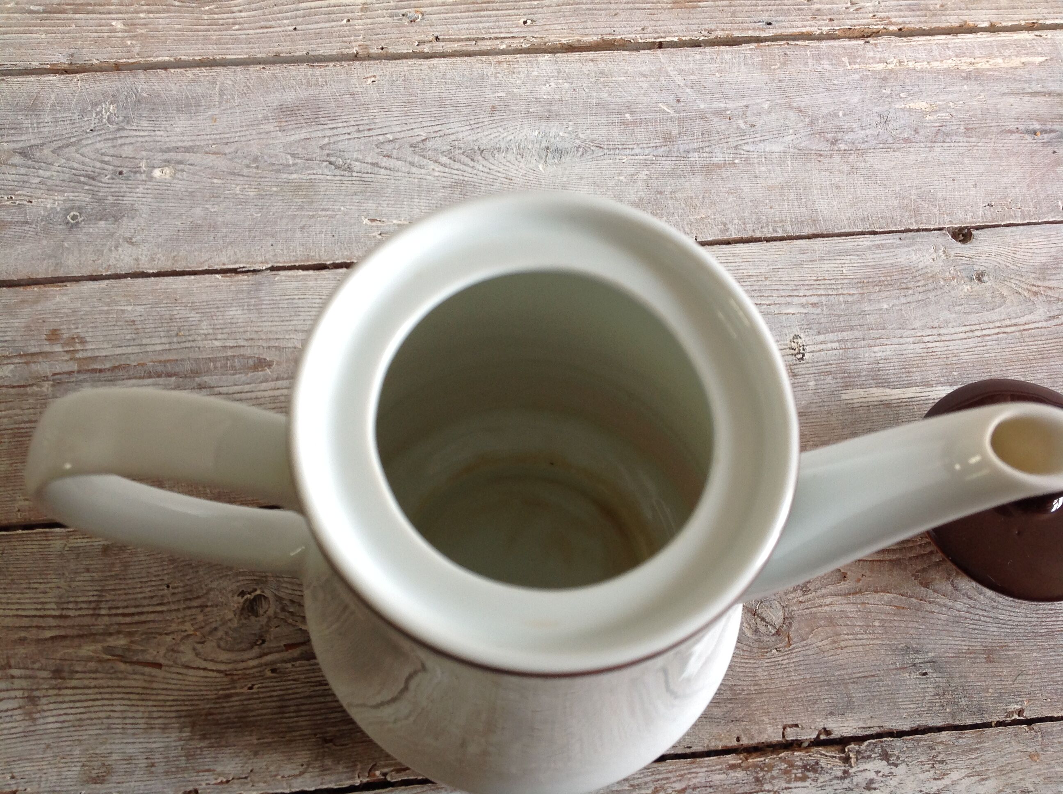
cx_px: 532
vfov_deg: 40.6
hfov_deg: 52.7
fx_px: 1073
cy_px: 397
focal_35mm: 35
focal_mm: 4.28
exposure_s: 1/24
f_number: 2.4
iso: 50
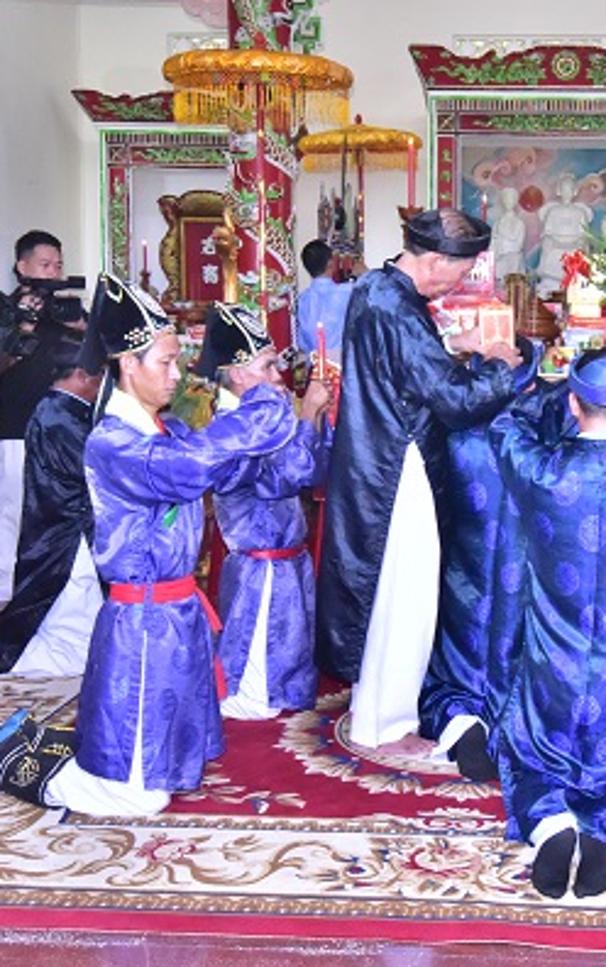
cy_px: 481
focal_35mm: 54
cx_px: 501
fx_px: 1425
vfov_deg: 37.5
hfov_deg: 23.6
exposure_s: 1/60
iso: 7200
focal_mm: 35
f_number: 20
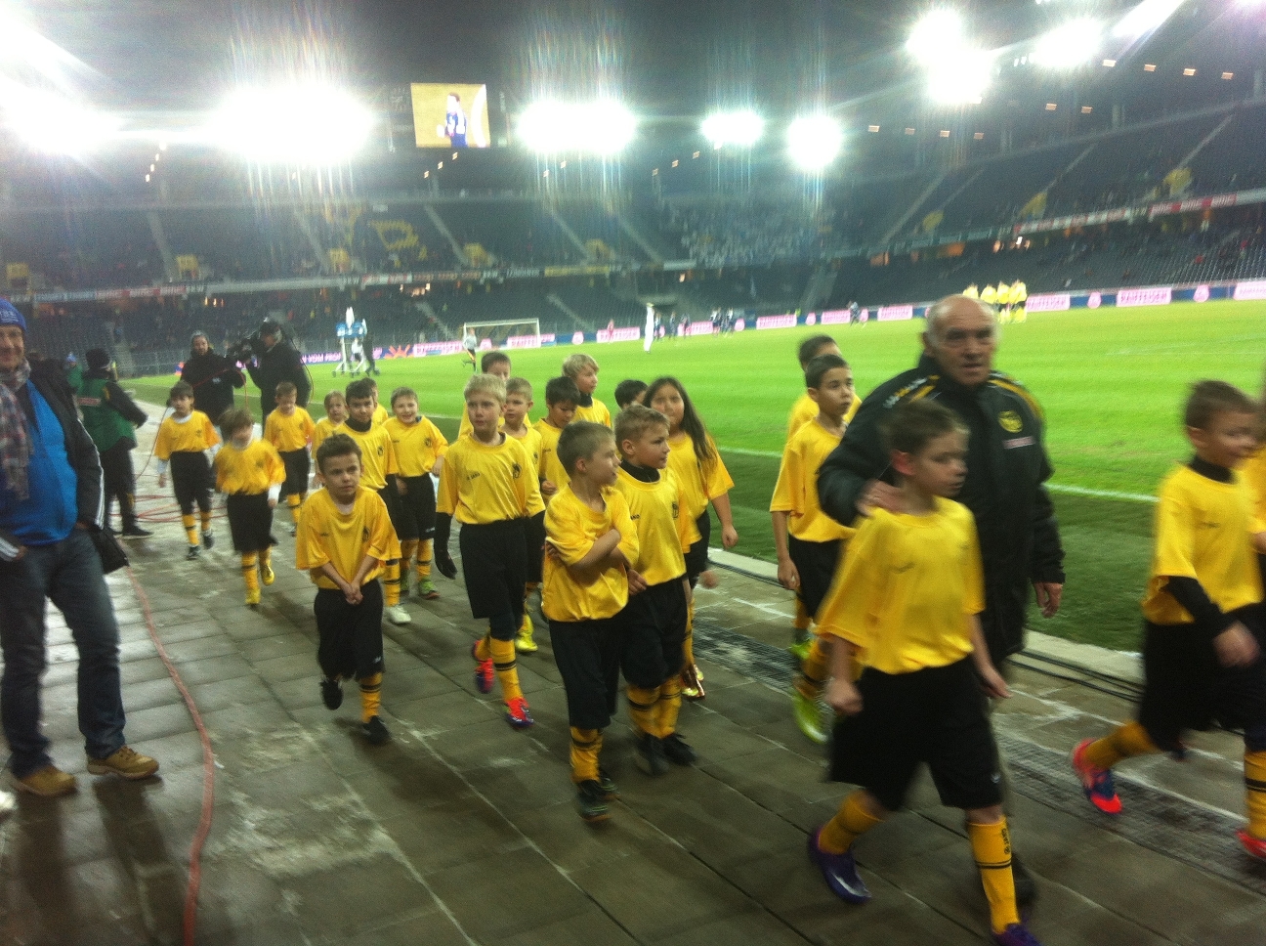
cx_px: 633
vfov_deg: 40.6
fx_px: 1278
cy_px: 473
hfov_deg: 52.7
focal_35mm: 35
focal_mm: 3.85
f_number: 2.8
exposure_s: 1/24
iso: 80
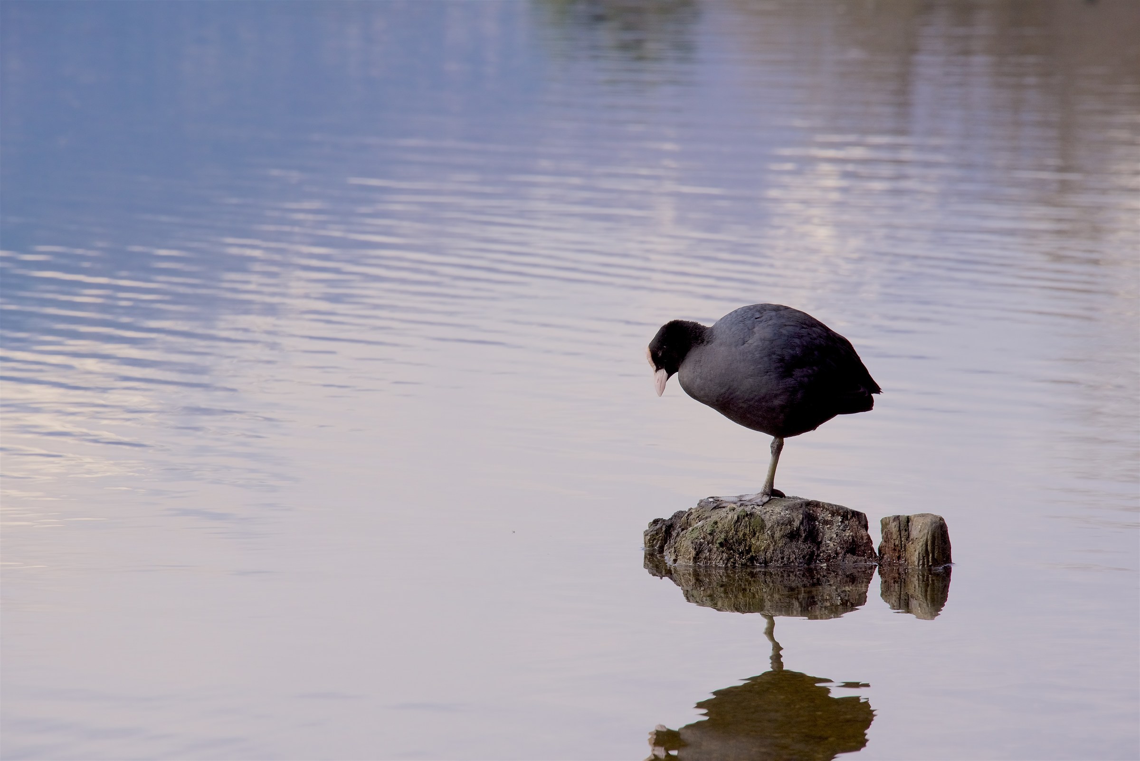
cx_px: 570
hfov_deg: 6.9
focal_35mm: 300
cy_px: 380
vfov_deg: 4.6
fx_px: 9503
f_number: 16
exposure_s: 1/500
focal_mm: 300
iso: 400
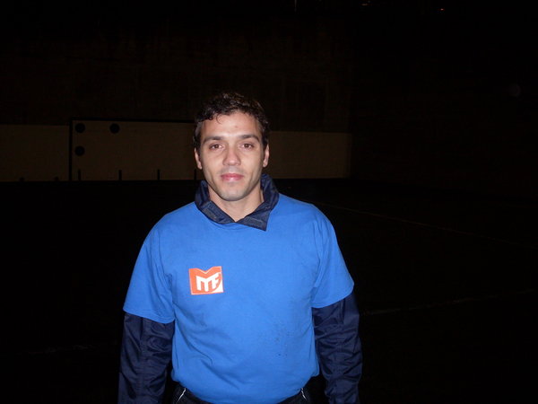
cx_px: 269
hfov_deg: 49.0
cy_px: 202
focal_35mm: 38
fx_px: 591
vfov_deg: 37.7
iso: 100
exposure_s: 1/45
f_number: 2.8
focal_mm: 6.3
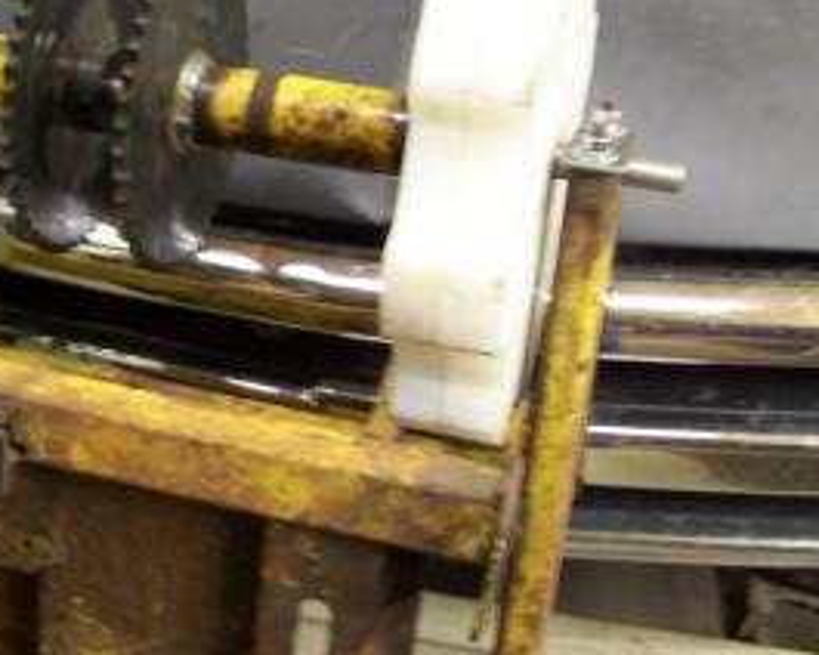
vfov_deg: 27.1
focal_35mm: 56
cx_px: 250
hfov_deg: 33.2
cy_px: 253
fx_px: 1357
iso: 160
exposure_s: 1/8
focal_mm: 6.3
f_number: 2.8
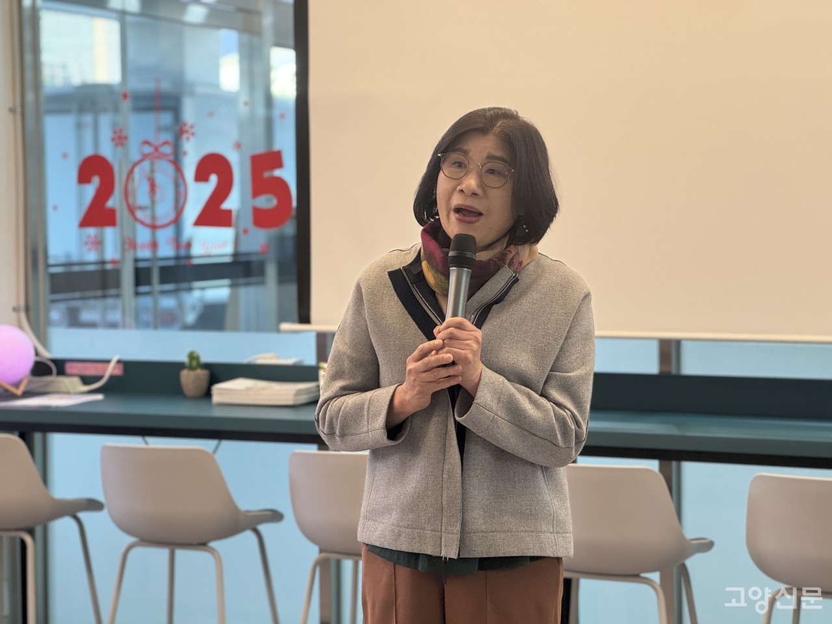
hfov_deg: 25.3
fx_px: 1851
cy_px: 312
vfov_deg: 19.1
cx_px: 416
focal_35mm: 77
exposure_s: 1/60
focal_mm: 9
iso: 160
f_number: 2.8
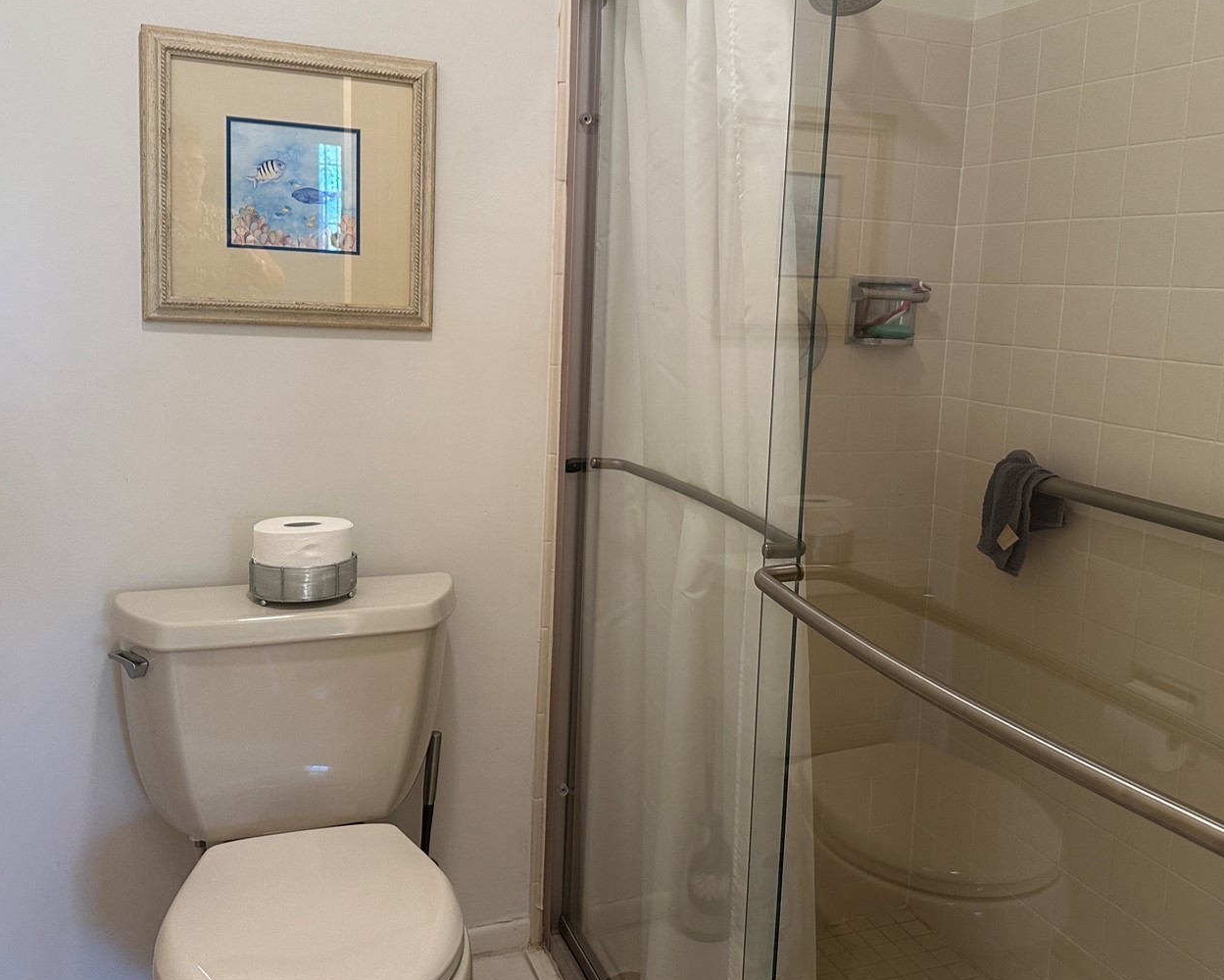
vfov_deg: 48.4
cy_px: 435
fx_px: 1087
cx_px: 656
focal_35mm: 30
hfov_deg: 58.7
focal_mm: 6.86
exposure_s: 1/60
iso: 200
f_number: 1.78
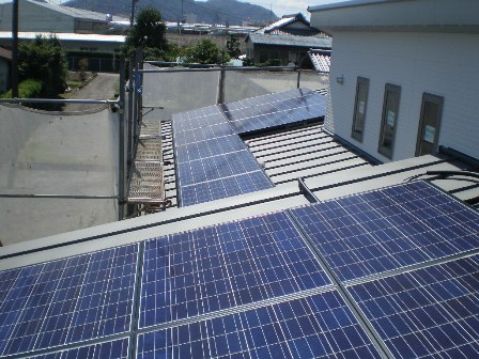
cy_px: 180
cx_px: 240
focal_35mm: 38
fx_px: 526
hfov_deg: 49.0
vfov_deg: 37.7
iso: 80
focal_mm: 6.3
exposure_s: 1/500
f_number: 4.6
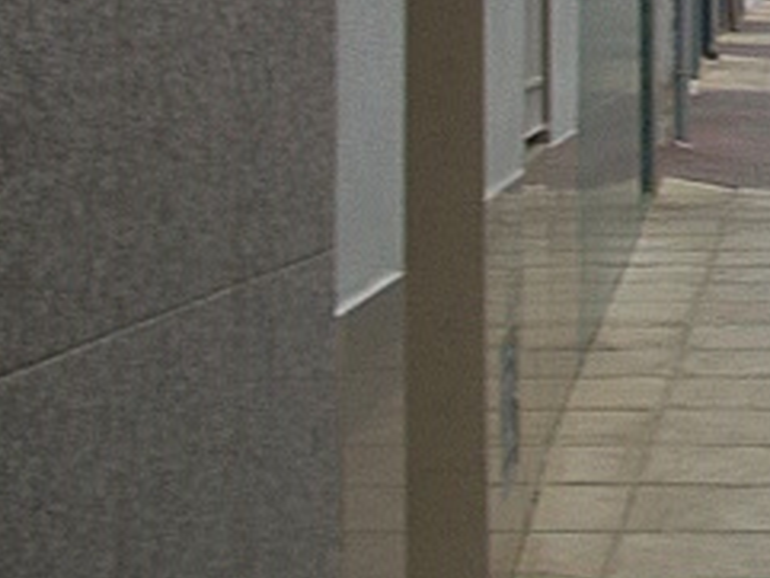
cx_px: 974
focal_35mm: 116
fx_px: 2582
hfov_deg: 16.2
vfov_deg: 12.4
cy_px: -179
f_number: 3.1
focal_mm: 6.3
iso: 80
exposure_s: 1/160
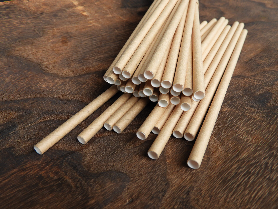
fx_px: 241
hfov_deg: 60.0
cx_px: 139
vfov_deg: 46.8
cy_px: 104
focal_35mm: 30
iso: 100
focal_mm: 5.4
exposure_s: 1/60
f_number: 3.5
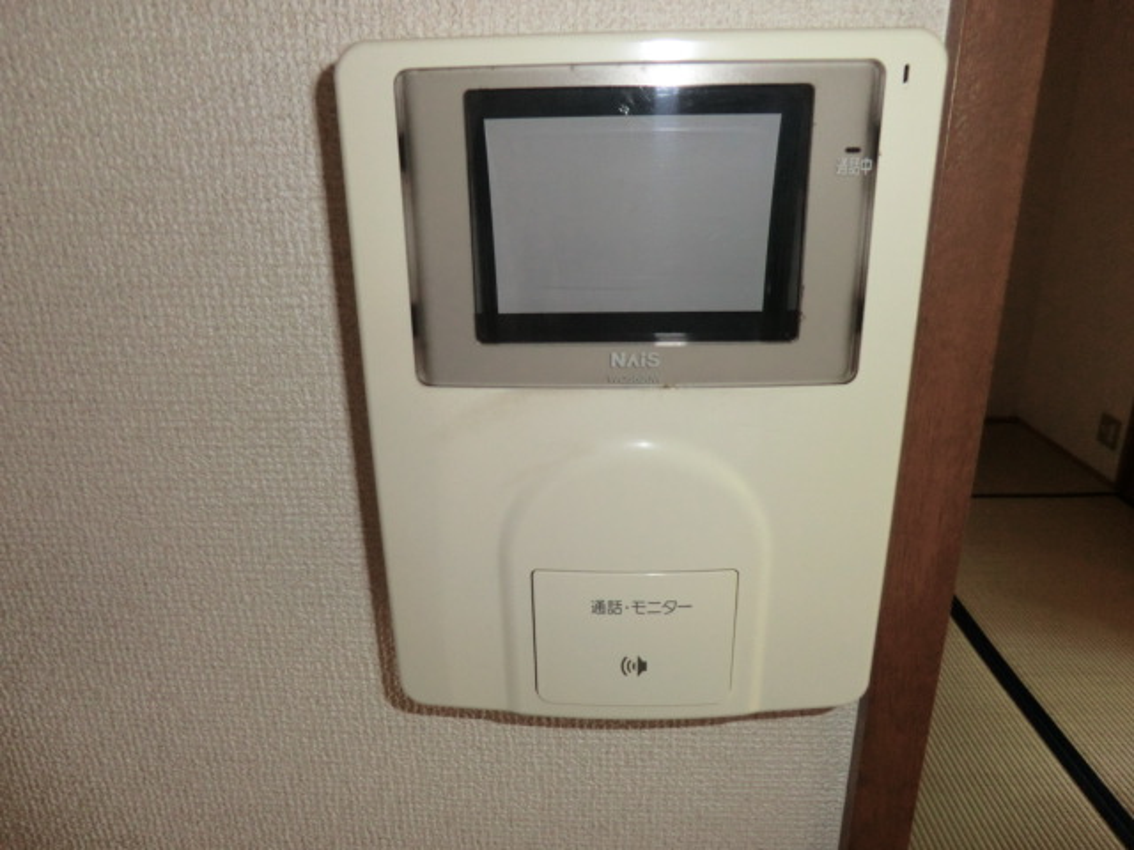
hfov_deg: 71.6
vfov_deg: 56.8
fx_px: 786
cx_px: 567
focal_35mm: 24
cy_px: 425
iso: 200
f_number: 3.2
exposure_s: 1/60
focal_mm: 4.3
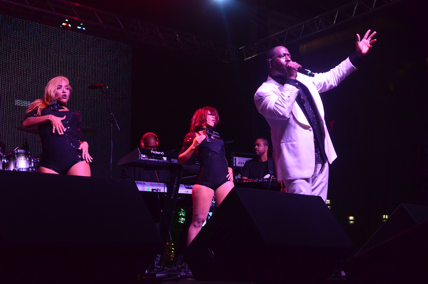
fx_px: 623
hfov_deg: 37.9
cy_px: 142
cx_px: 214
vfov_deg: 25.6
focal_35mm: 52
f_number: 5.6
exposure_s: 1/250
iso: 3200
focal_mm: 35
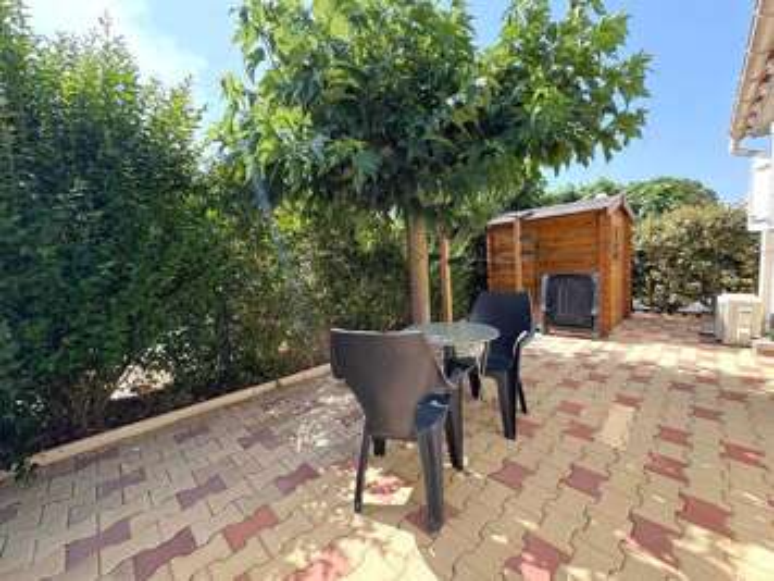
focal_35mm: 14
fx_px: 313
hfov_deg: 102.1
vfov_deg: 85.7
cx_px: 387
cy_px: 290
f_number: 2.2
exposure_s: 1/482
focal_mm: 2.22
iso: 64
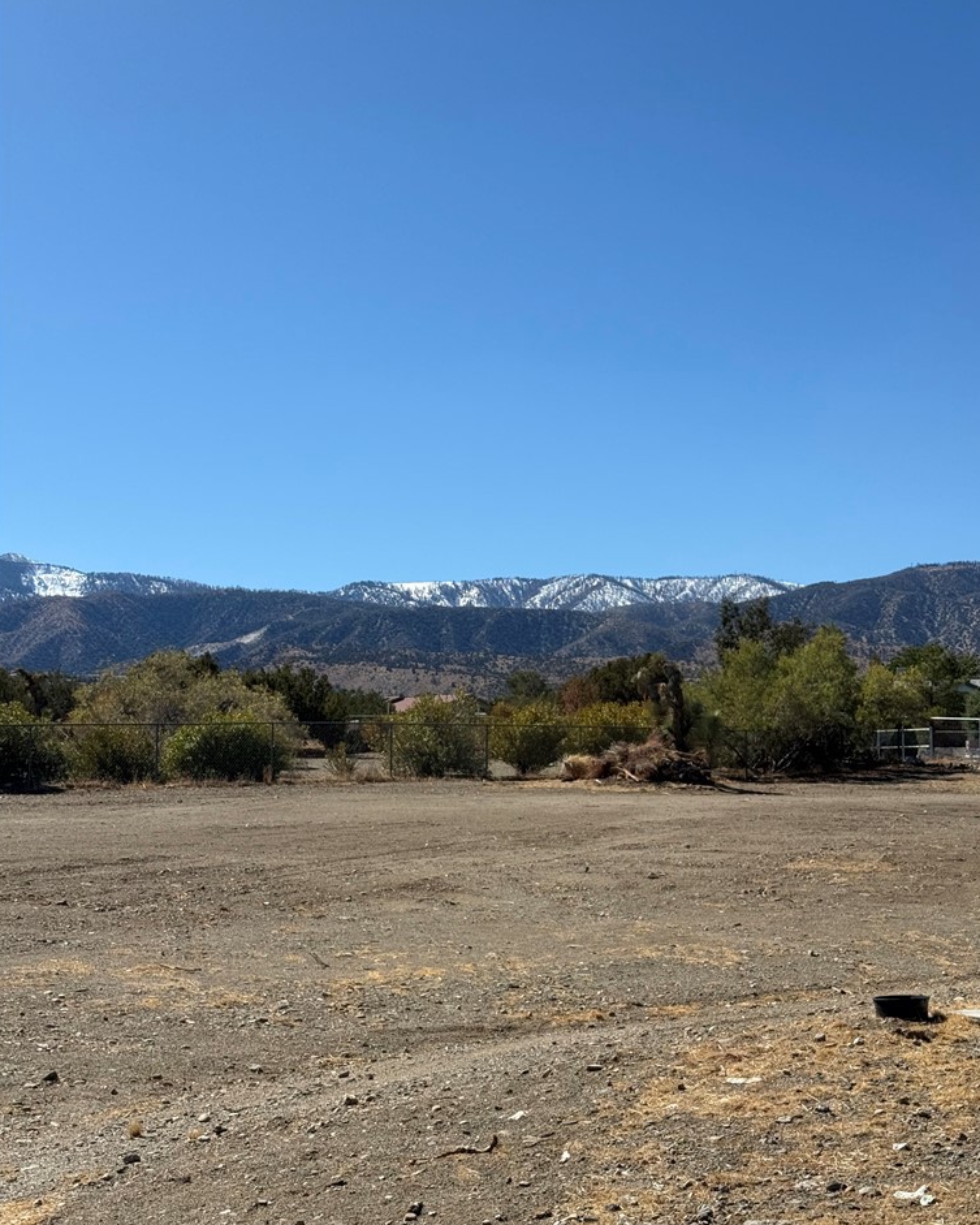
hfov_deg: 29.7
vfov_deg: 36.7
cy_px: 600
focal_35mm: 51
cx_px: 493
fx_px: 1849
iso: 64
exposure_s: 1/6024
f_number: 1.78
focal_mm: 6.76
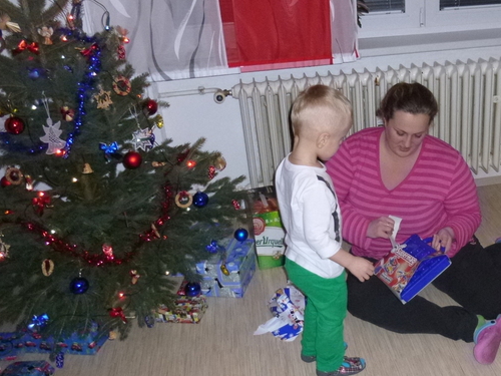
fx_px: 579
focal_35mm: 40
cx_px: 392
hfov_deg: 44.8
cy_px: 203
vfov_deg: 35.9
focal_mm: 4.5
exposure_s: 1/60
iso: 400
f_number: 3.1
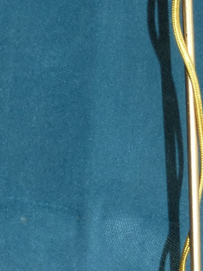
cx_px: 331
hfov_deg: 8.1
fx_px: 1391
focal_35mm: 178
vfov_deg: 11.1
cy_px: 159
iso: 80
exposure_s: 1/60
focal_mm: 6.5
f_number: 3.5
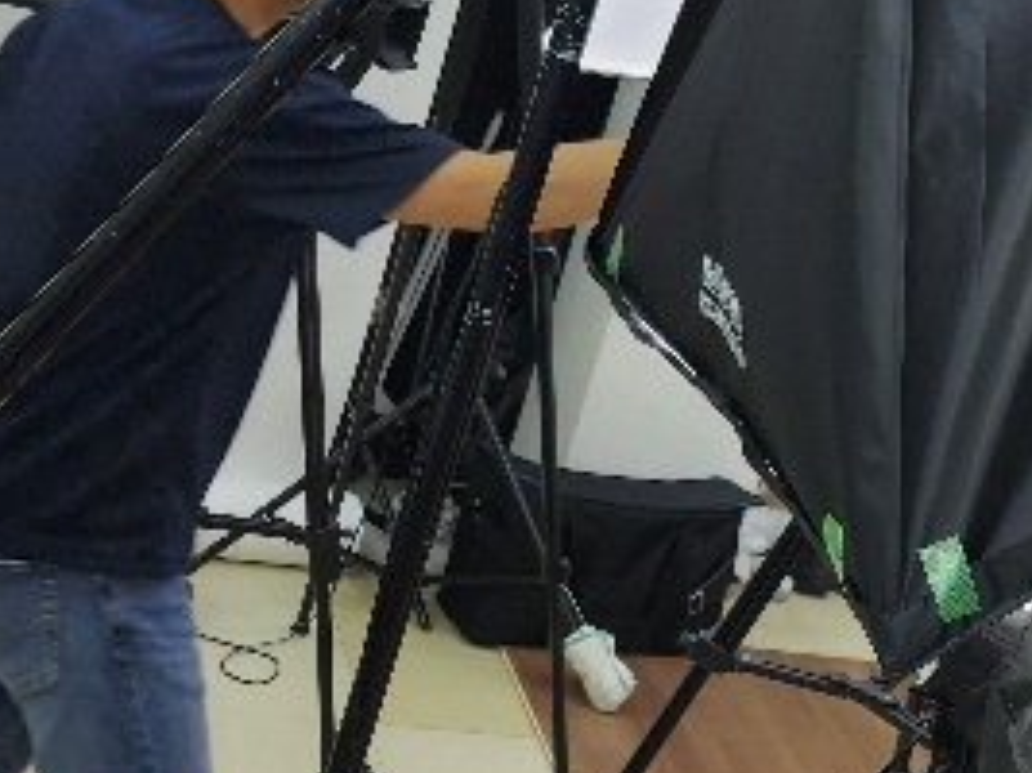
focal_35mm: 69
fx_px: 2056
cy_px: 441
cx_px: 1233
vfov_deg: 21.3
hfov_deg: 25.4
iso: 64
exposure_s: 1/120
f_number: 1.8
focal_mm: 5.54
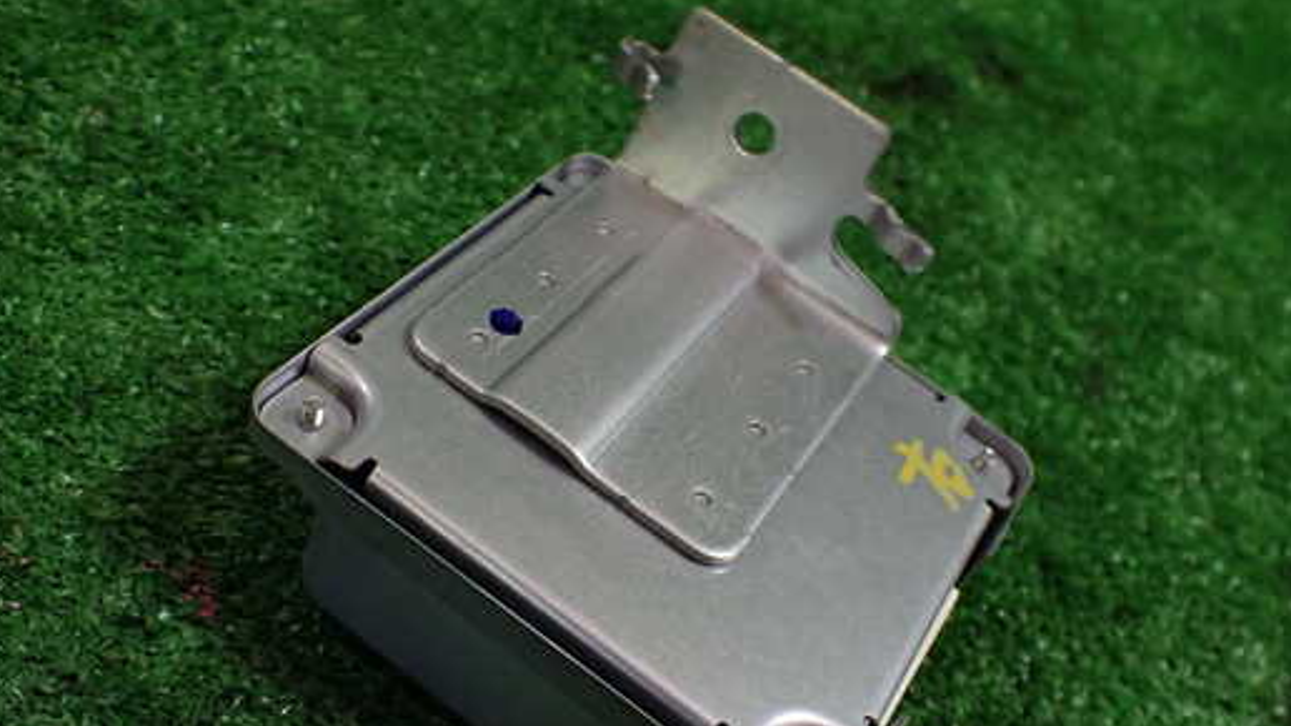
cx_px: 613
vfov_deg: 31.1
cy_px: 438
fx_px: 1301
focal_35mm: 38
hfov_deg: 52.8
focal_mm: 5.4
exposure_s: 1/125
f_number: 2.3
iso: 400
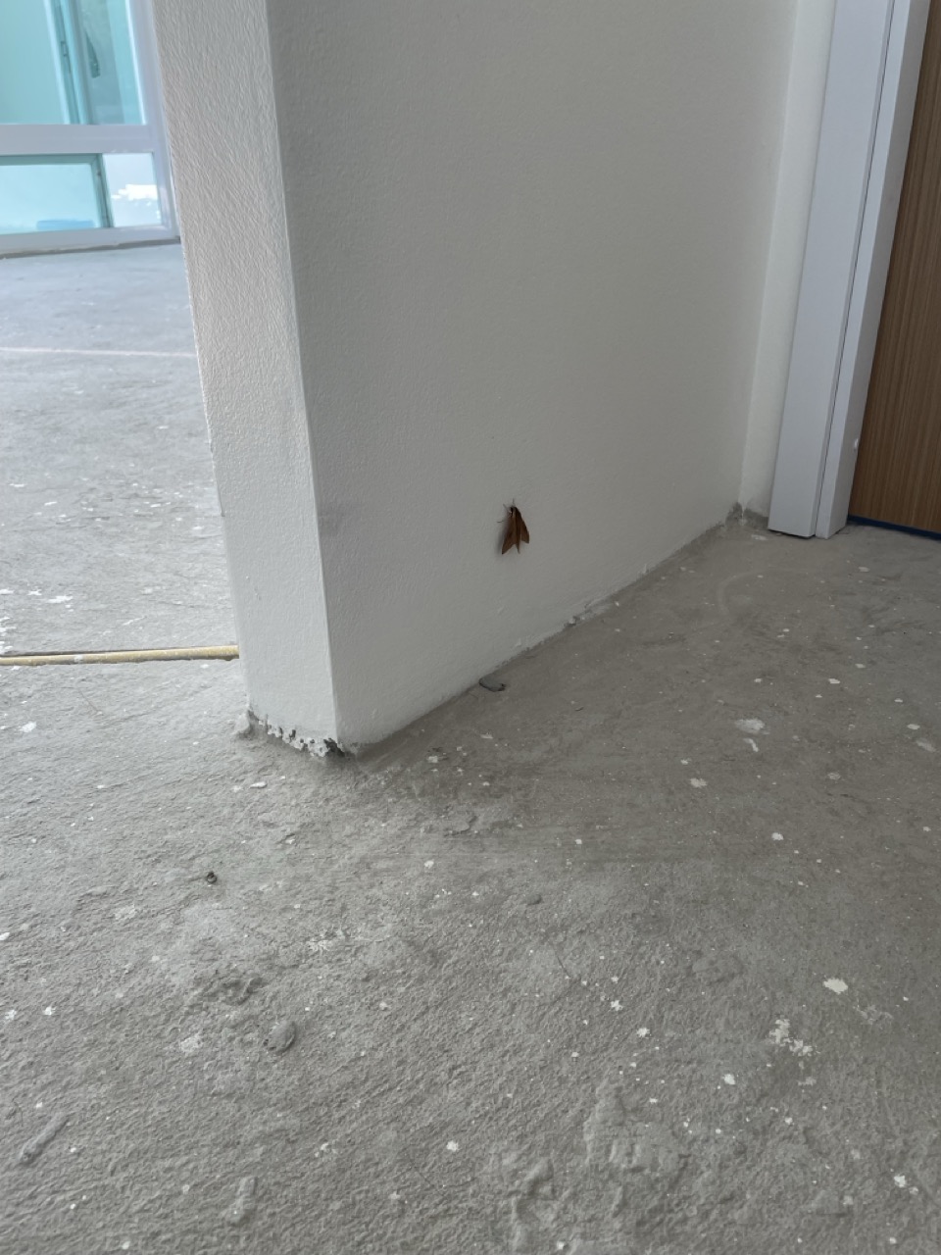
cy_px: 628
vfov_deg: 67.3
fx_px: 942
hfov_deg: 53.1
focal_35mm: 26
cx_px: 470
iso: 32
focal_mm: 4.2
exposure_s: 1/216
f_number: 1.6
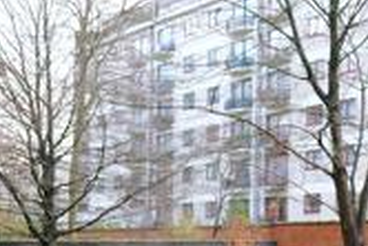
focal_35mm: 91
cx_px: -24
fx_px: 931
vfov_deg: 14.4
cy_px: 317
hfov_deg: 21.4
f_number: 4.5
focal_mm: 13.8
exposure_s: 1/85
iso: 320
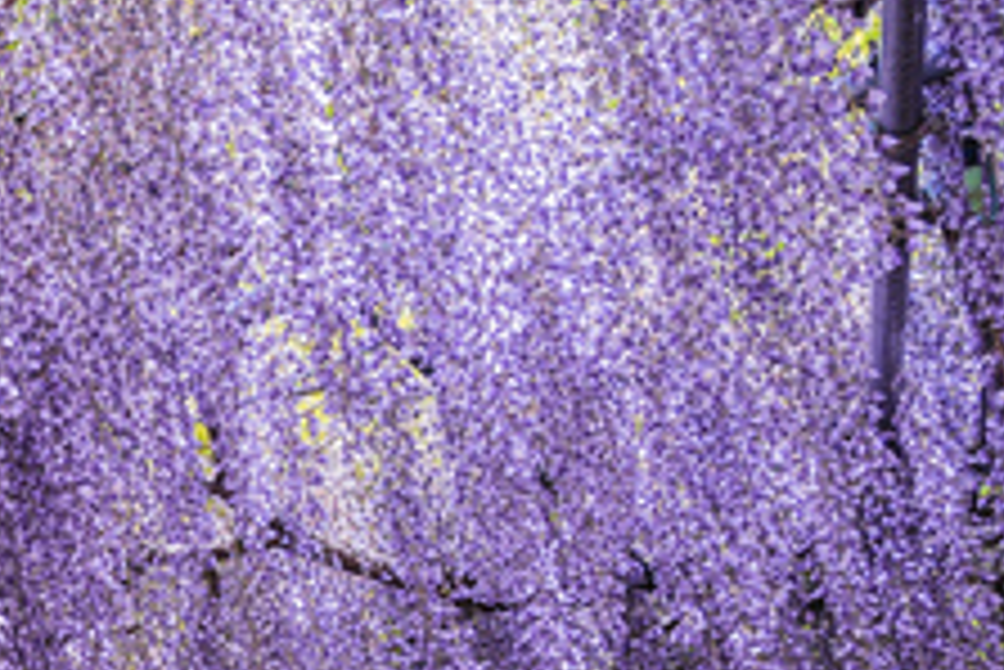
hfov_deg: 18.8
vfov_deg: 14.6
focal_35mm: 86
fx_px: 2400
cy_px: 1068
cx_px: -756
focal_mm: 24
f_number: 8
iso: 200
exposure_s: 1/80
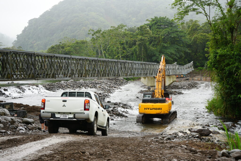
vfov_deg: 28.1
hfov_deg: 41.1
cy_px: 80
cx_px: 120
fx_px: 321
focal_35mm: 48
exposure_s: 1/80
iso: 100
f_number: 6.3
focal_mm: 48
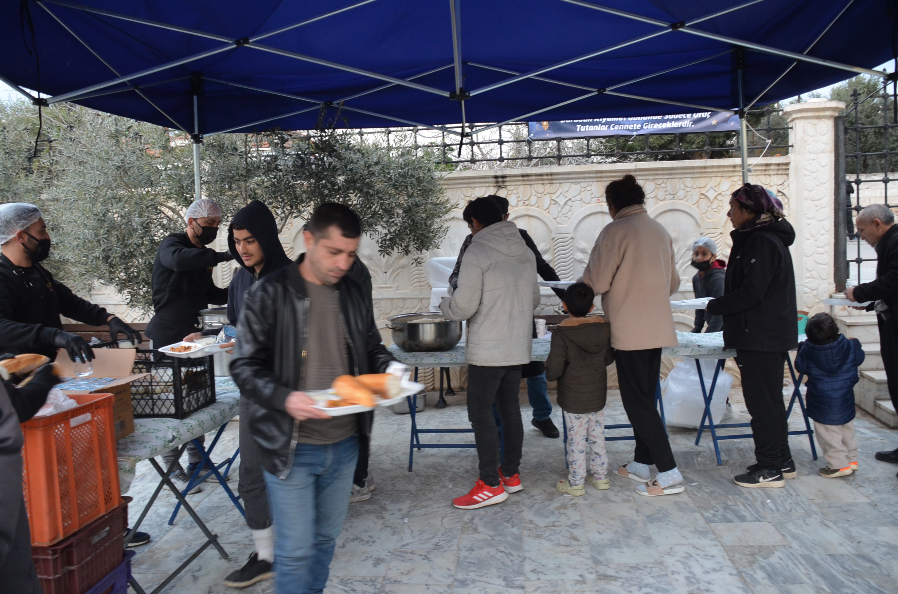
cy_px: 297
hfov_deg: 62.0
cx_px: 449
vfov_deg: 43.4
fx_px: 747
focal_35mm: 30
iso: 900
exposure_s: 1/30
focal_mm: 20
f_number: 3.5
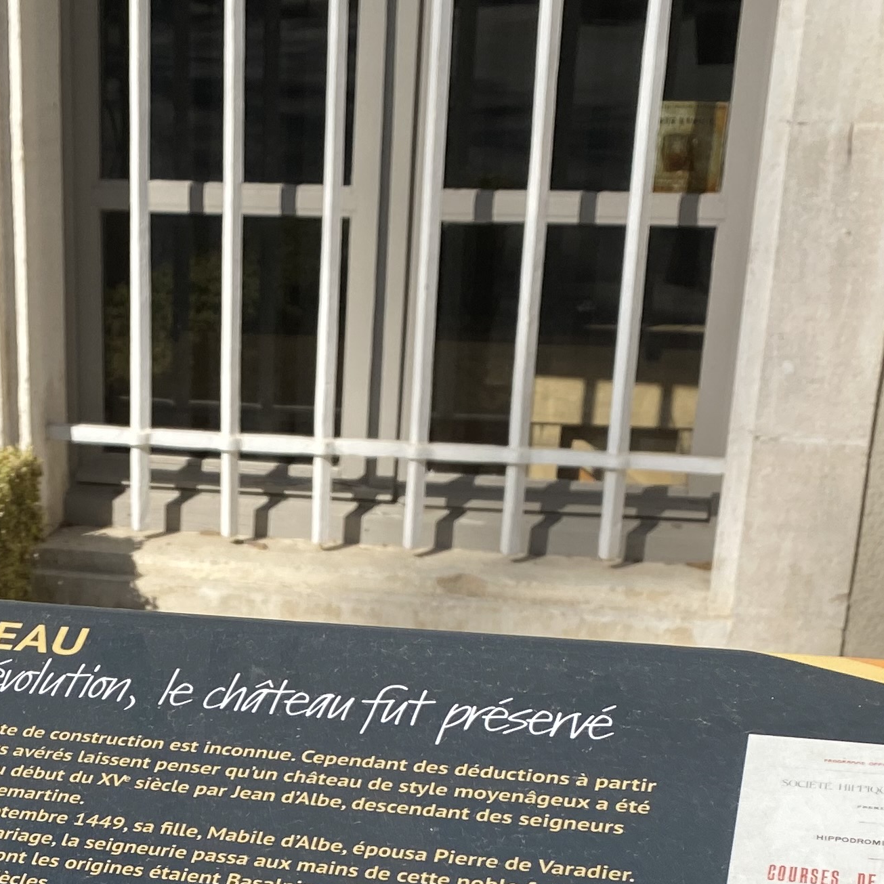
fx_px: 2051
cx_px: 112
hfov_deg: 23.7
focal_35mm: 71
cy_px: 970
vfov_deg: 22.9
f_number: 1.8
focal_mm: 4.25
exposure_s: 1/4115
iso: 32
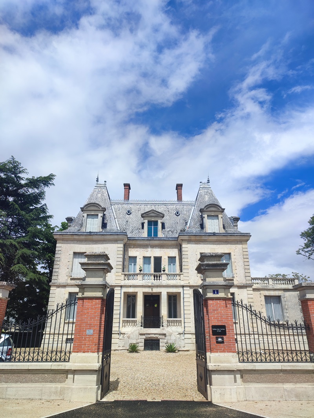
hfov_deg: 54.9
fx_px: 302
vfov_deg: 69.4
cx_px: 157
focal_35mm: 25
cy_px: 209
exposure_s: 1/901
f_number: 1.9
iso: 50
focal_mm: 6.04
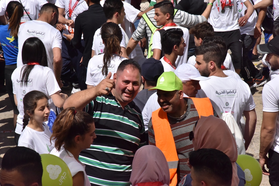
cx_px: 140
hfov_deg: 17.1
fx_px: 930
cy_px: 93
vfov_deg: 11.4
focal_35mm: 120
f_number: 22
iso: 2500
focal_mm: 120
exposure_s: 1/2000
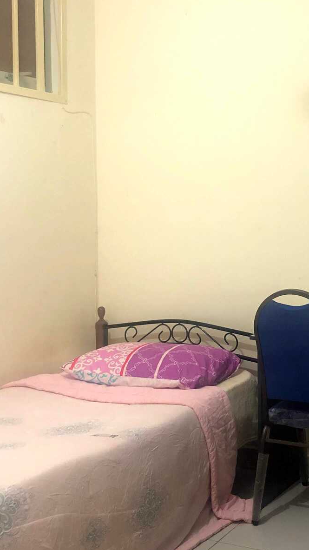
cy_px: 251
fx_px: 758
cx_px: 297
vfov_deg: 39.8
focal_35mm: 52
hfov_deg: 22.3
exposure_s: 1/17
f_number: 1.8
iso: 80
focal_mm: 4
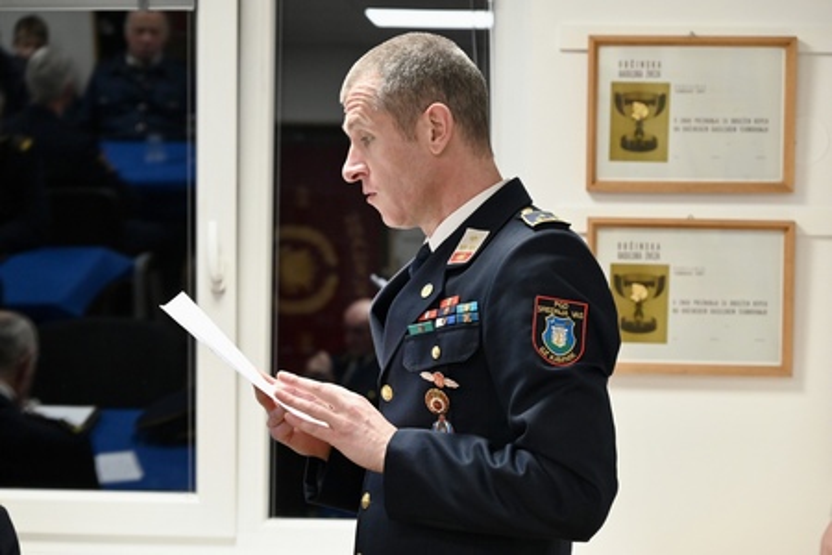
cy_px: 278
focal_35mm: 100
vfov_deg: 13.7
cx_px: 416
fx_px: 2311
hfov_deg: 20.4
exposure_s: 1/80
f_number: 6.3
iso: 3200
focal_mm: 100
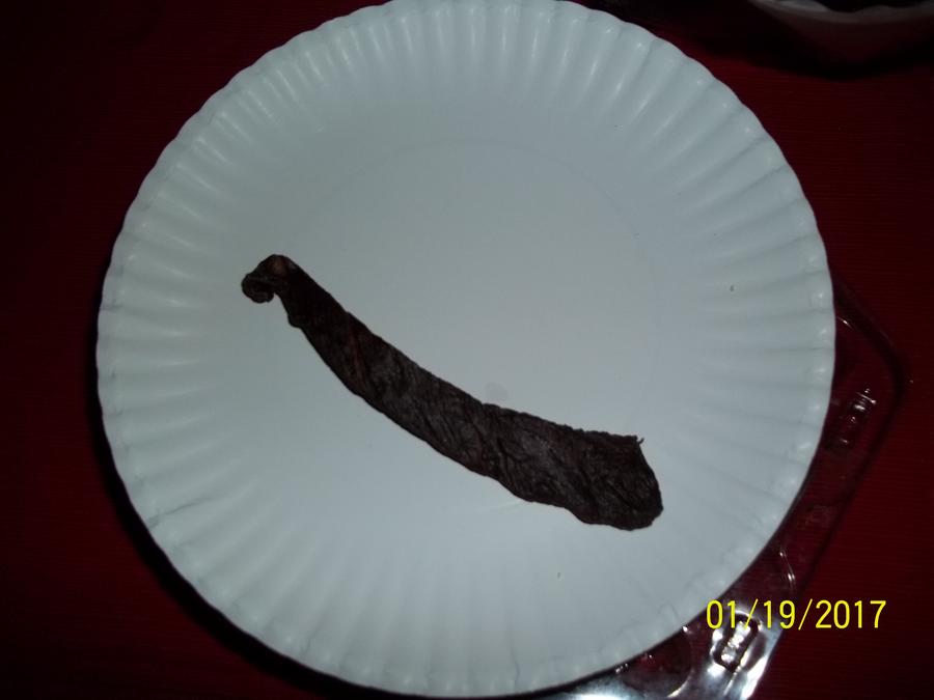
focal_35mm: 32
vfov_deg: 44.2
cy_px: 350
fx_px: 863
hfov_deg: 56.8
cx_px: 467
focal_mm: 5.7
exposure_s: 1/30
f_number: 2.9
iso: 64
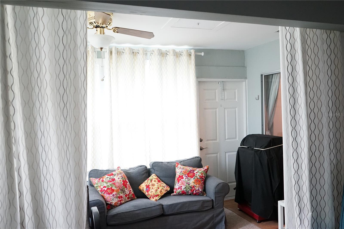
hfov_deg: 65.5
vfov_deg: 46.4
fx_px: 267
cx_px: 172
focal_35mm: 28
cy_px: 114
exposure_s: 1/60
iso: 5000
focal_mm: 28
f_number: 5.6
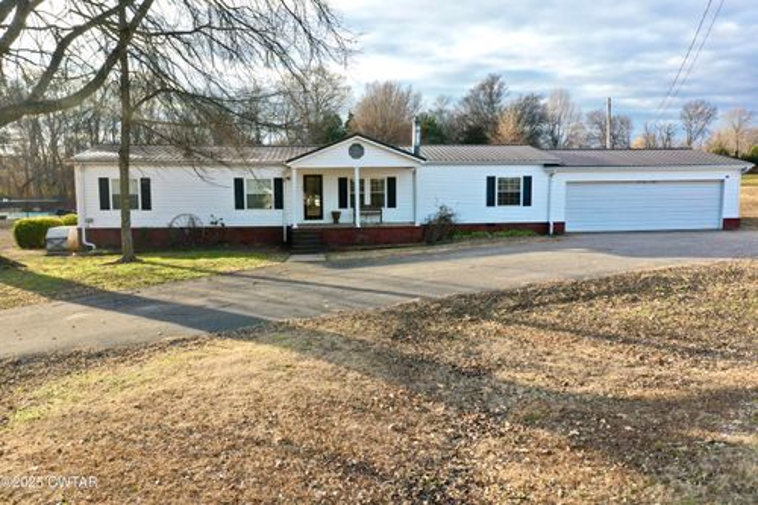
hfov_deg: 65.5
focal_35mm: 28
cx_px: 379
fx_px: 589
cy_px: 252
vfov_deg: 46.4
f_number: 5
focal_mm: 10.26
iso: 100
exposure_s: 1/200
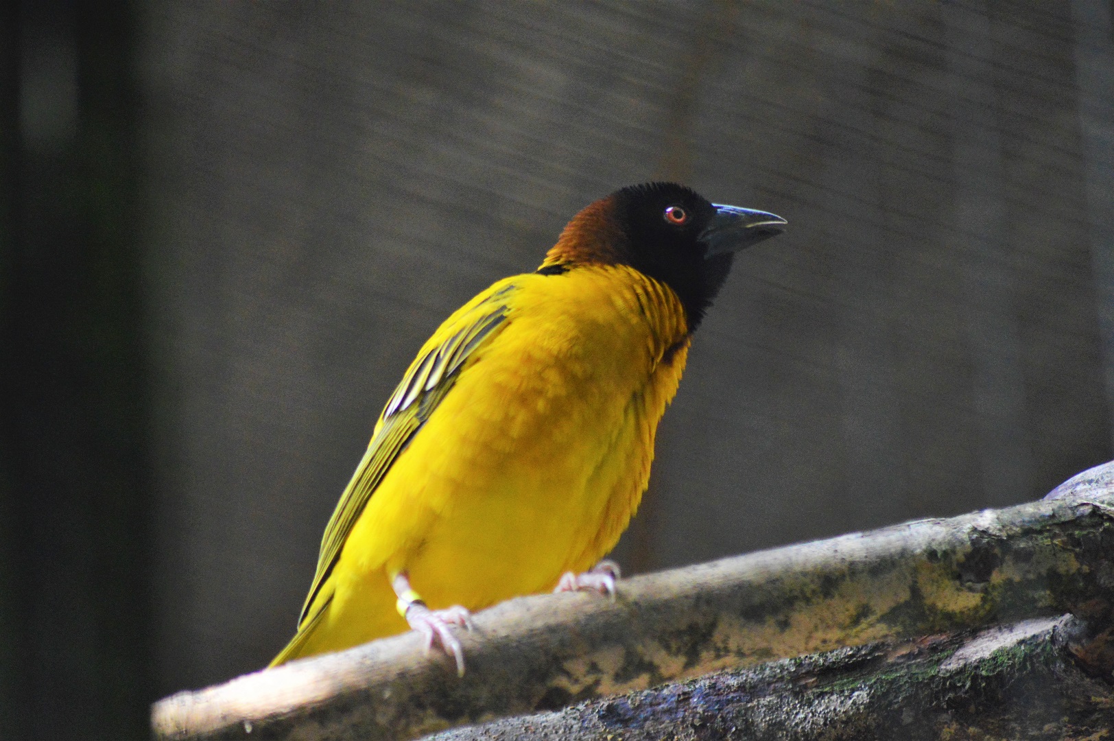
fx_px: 10203
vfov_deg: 4.2
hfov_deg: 6.2
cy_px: 370
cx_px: 557
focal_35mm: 330
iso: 3200
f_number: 5
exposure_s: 1/1250
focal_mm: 220
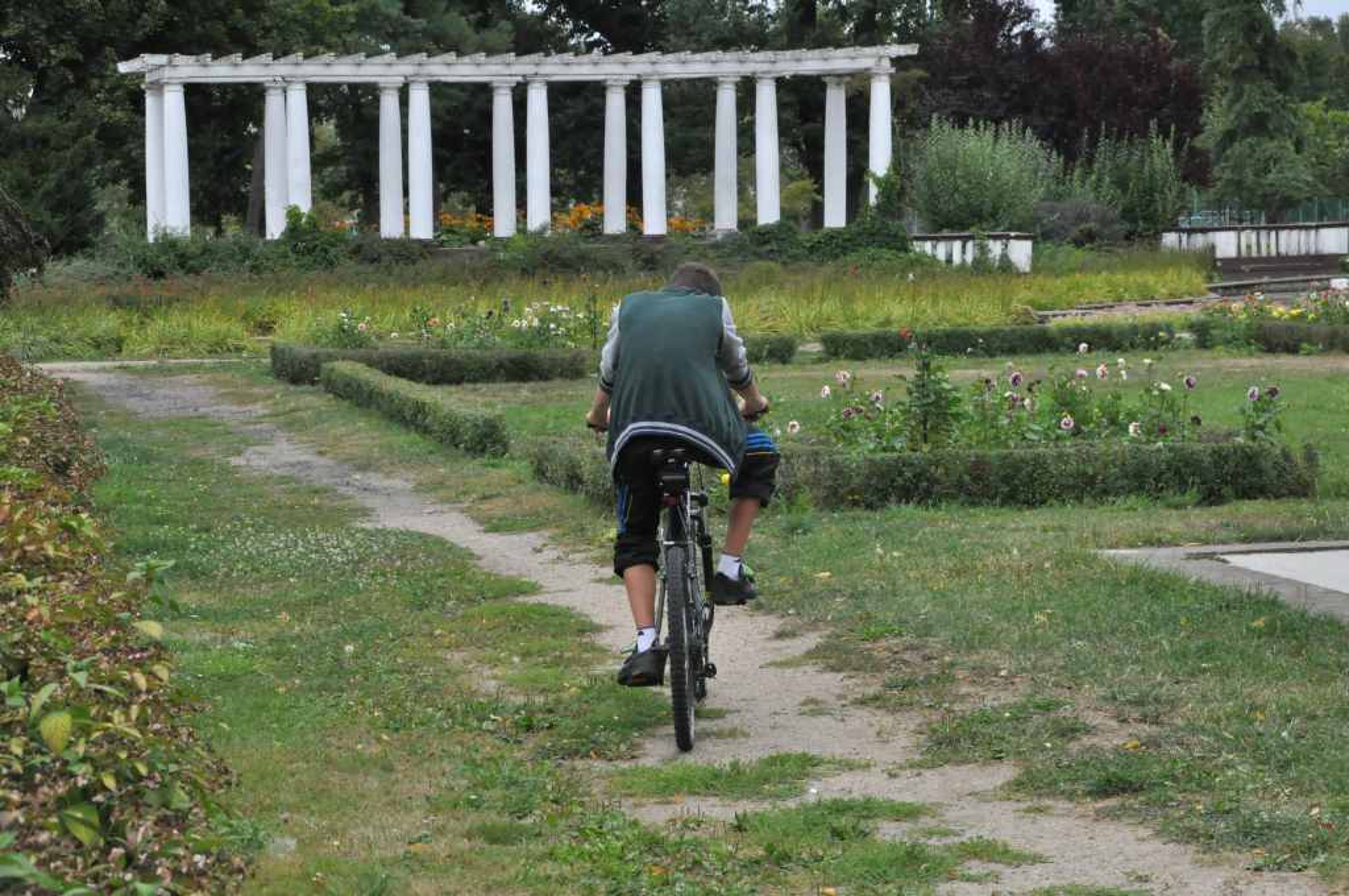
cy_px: 448
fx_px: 3256
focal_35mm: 87
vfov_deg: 15.7
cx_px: 674
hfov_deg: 23.4
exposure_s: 1/1600
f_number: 10
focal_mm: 58
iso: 2000
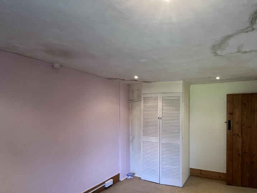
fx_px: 149
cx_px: 175
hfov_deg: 78.6
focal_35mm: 20
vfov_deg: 65.6
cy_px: 112
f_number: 2.2
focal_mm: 2.22
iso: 200
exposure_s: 1/50
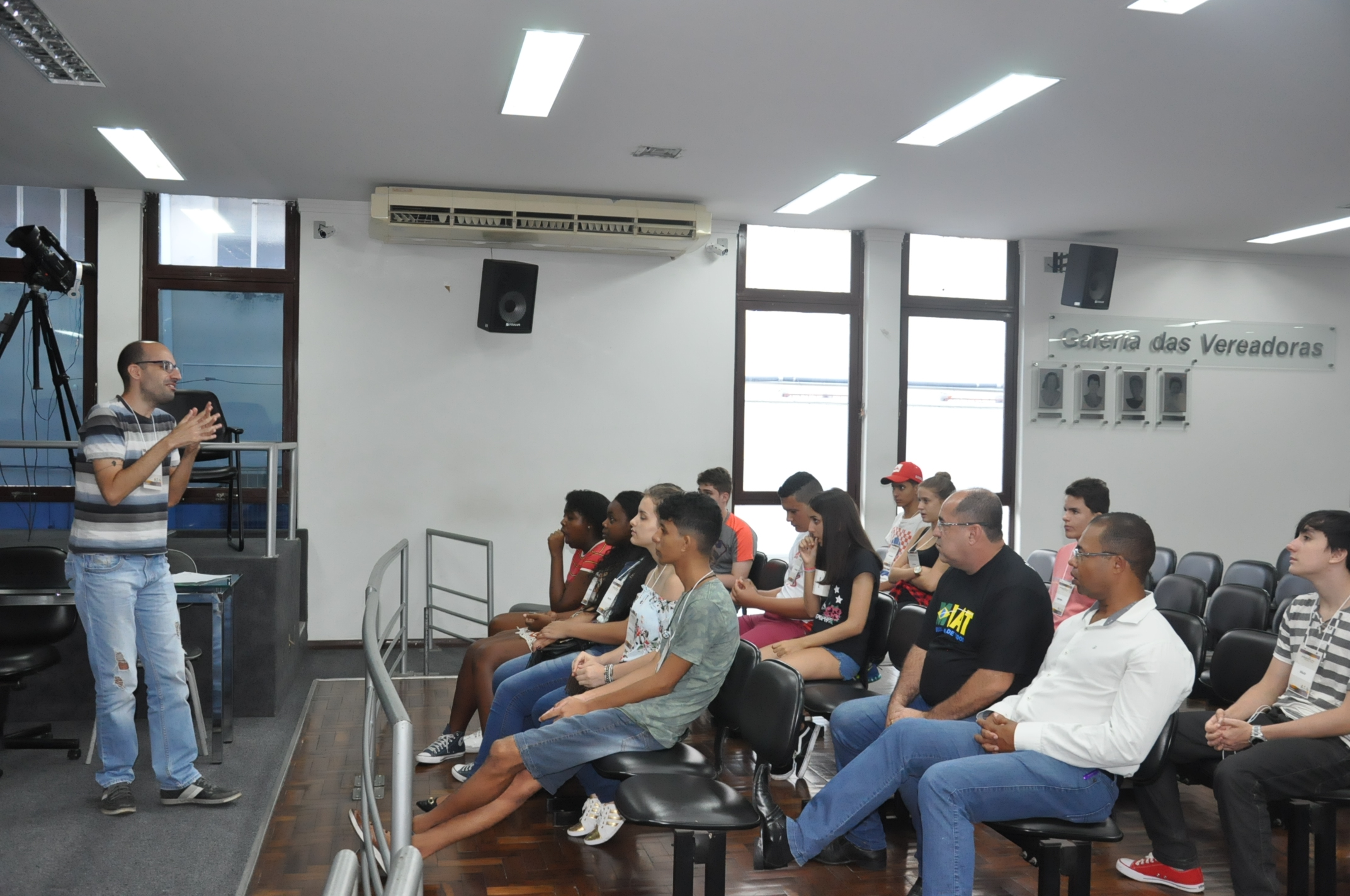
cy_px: 448
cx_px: 675
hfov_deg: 57.3
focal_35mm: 33
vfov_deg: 39.9
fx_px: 1236
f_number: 5
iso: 2000
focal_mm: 22
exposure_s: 1/160
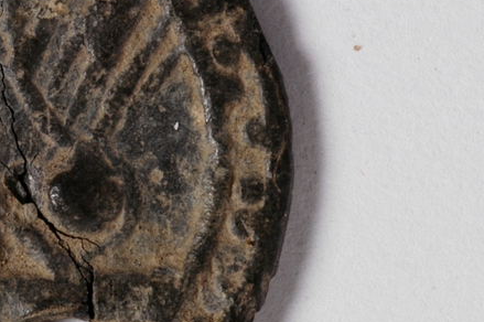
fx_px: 3028
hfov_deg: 9.0
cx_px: -80
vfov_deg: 6.1
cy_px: 168
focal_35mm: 225
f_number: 32
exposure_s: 1/100
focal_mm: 55
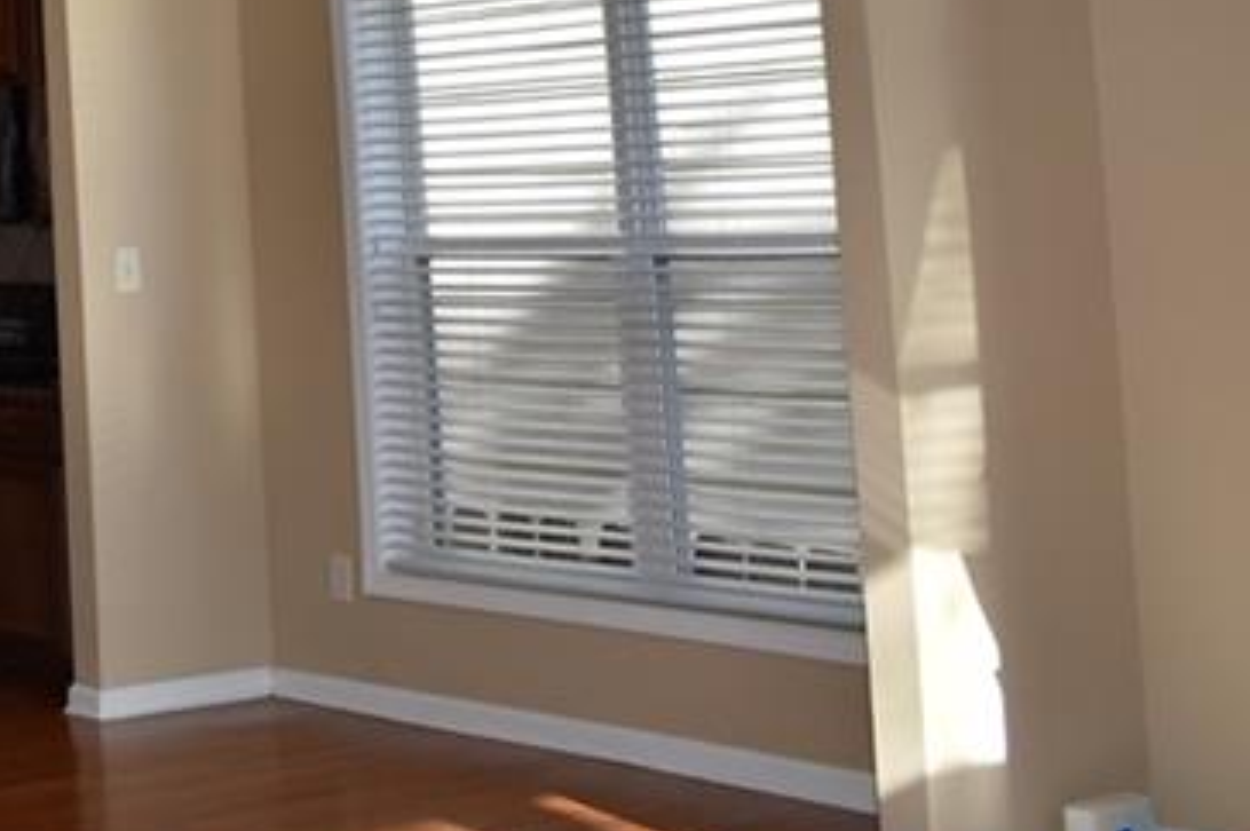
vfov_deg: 16.9
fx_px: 2636
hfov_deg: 24.3
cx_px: -230
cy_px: -258
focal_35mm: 76
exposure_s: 1/125
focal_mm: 18
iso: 250
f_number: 5.6
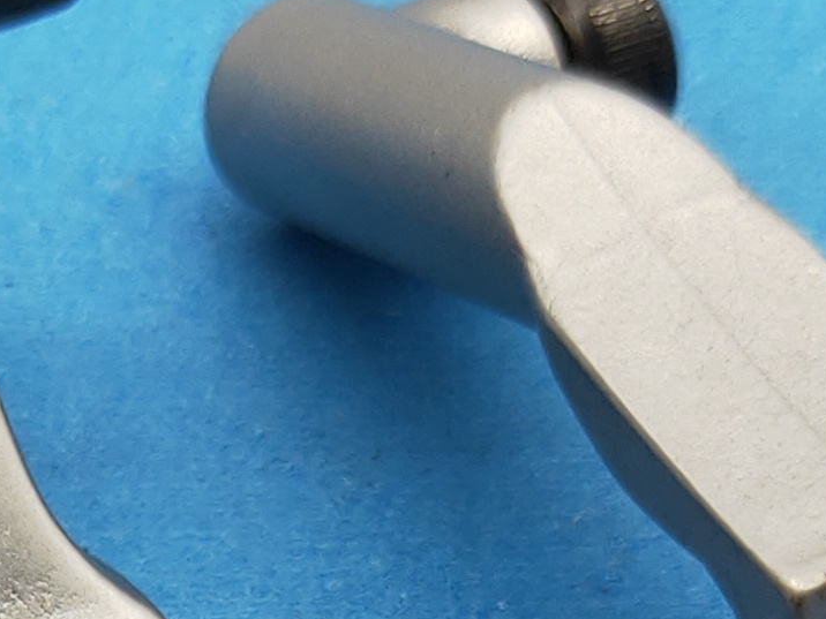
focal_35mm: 148
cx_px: 178
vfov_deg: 9.4
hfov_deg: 13.3
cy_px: 1226
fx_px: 3532
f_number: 1.7
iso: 104
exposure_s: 1/50
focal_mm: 3.97
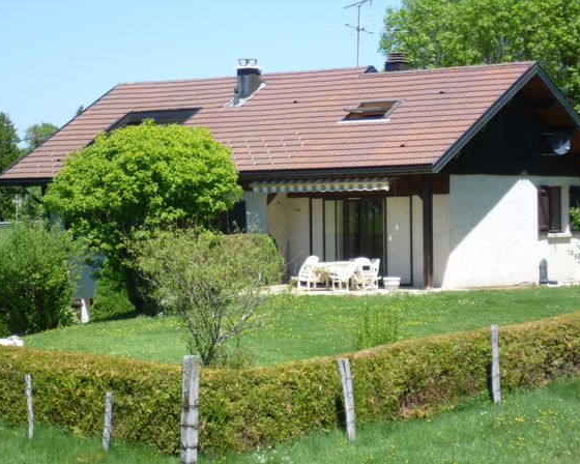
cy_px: 232
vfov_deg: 13.6
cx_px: 288
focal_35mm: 113
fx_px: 1940
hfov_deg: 17.0
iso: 80
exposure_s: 1/160
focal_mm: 19.2
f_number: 5.9
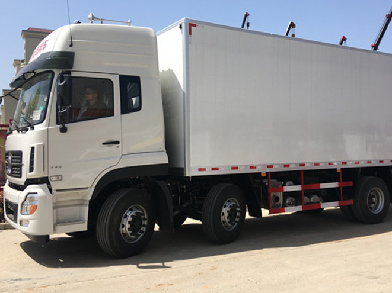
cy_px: 145
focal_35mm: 38
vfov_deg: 37.7
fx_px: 430
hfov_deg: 48.8
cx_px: 228
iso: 25
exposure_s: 1/1508
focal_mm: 4.15
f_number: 2.2
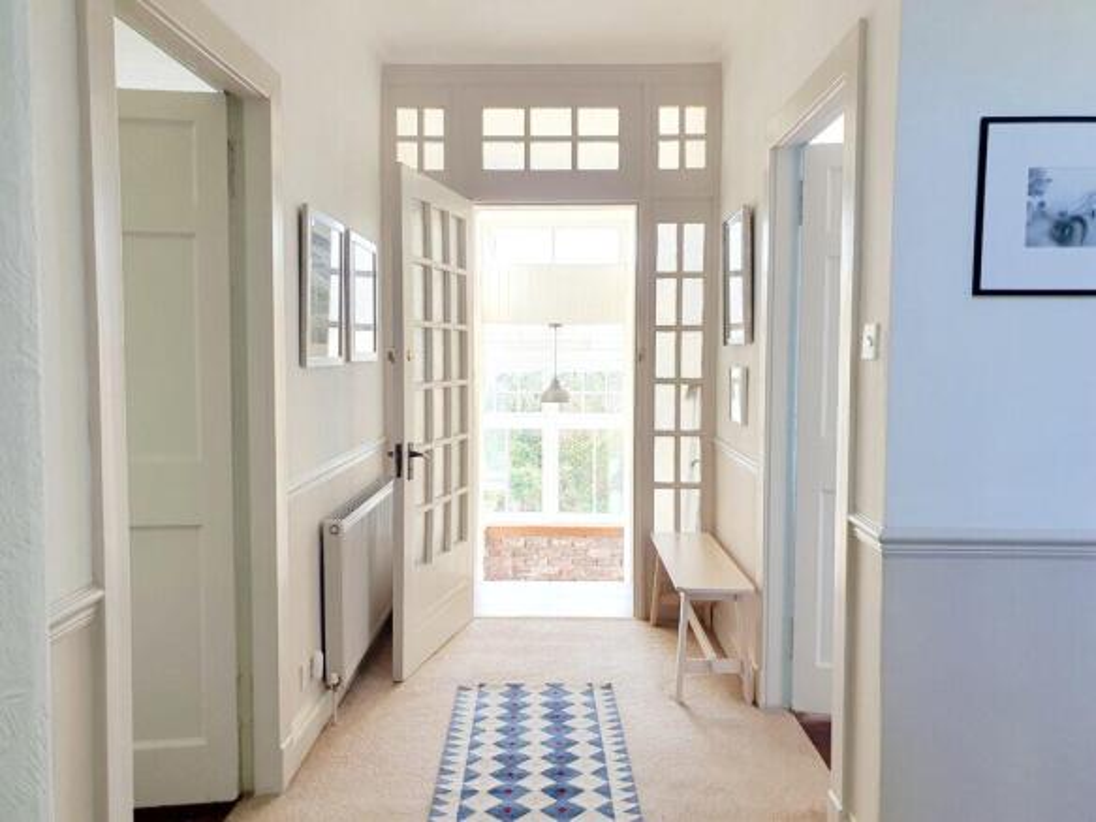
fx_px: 823
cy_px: 411
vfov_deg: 53.0
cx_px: 548
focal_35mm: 26
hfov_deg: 67.3
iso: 64
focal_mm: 4.32
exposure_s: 1/100
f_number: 2.4
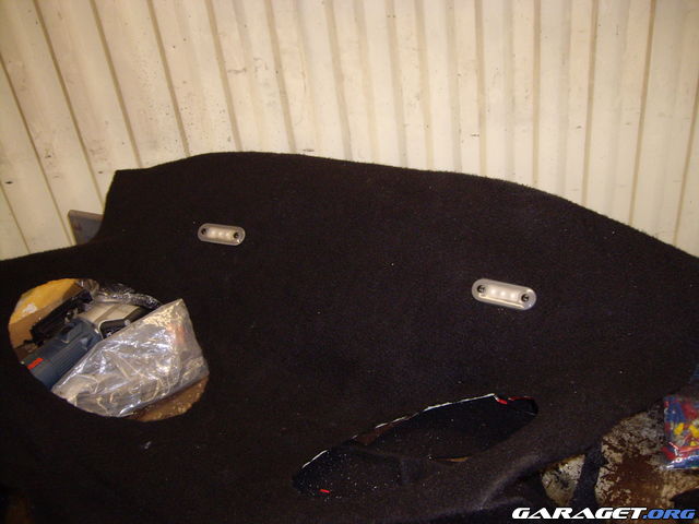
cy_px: 262
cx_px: 350
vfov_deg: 37.7
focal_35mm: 38
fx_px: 767
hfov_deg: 49.0
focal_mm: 6.2
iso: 200
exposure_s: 1/40
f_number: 2.7
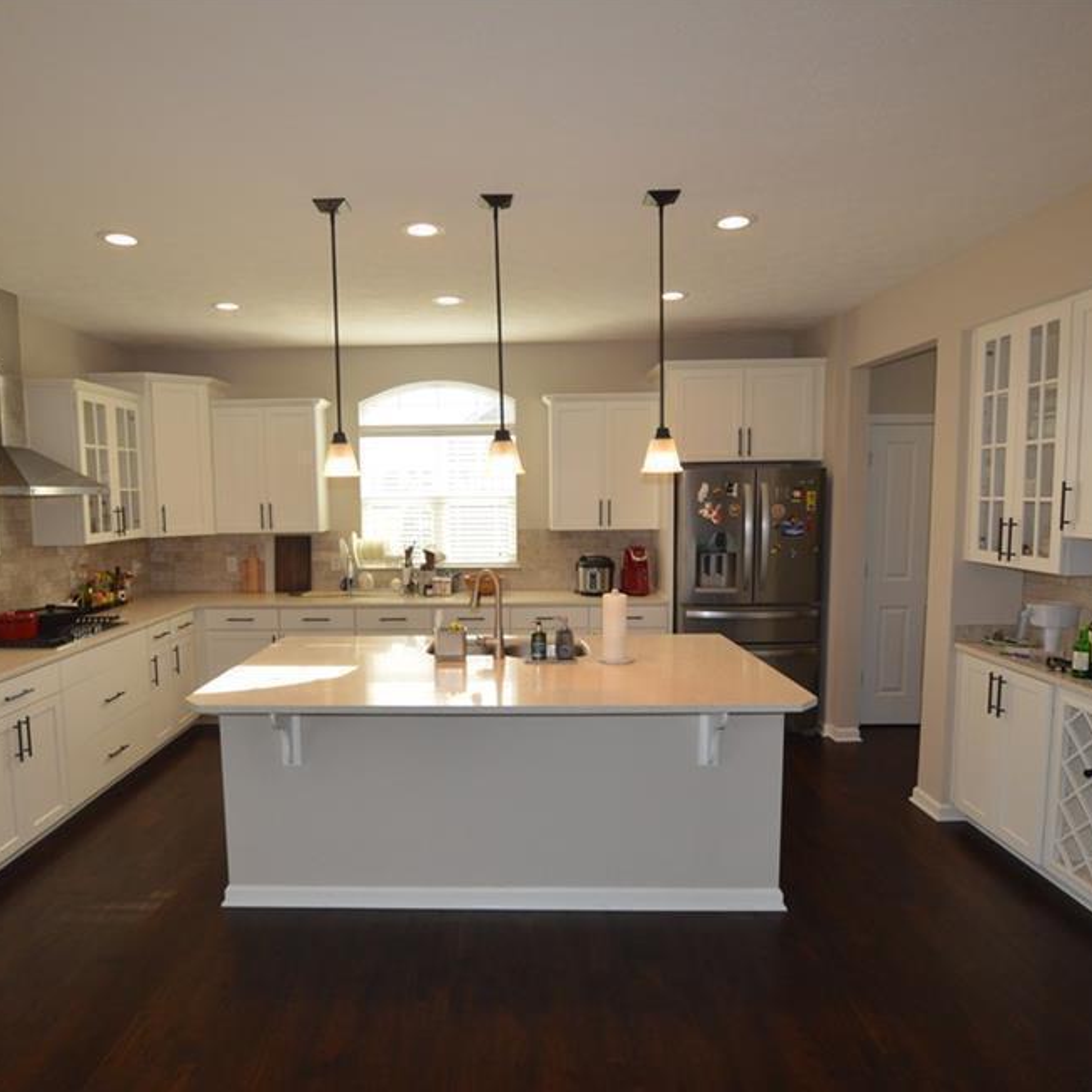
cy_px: 564
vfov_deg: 74.8
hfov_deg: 74.5
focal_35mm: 20
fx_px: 714
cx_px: 472
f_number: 5.6
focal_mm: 10
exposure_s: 1/125
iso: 400
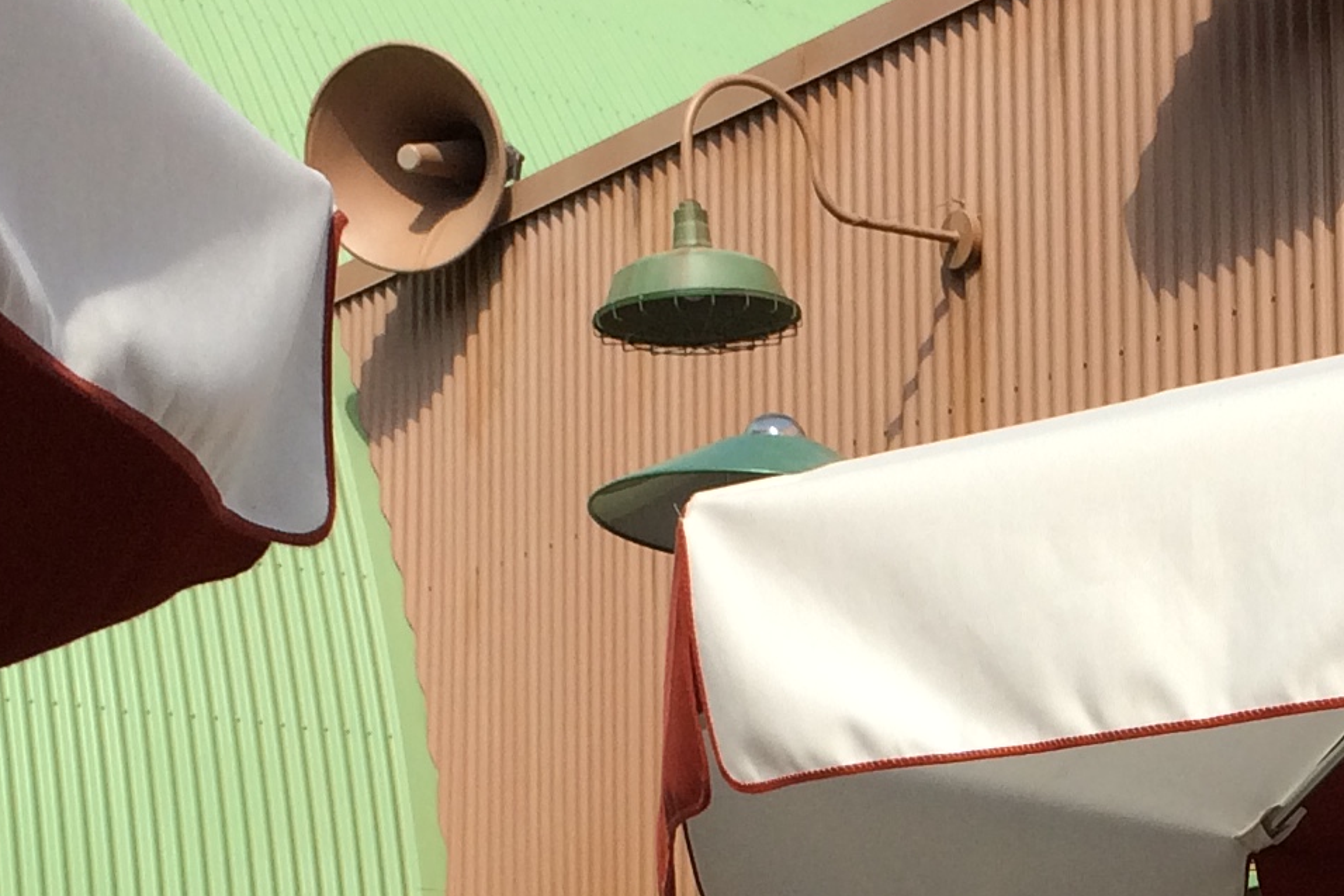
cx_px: 1233
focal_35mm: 103
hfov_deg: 19.4
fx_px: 3844
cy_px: 1006
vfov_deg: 13.0
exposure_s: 1/1786
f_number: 2.2
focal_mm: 4.15
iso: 32
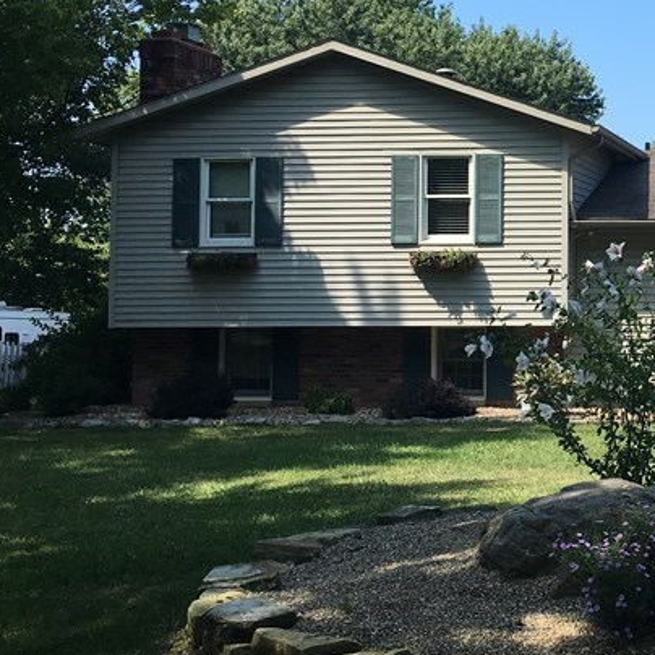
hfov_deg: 24.6
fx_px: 1391
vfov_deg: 26.3
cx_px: 733
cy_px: 222
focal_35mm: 65
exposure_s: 1/769
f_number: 2.2
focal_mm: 4.15
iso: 25
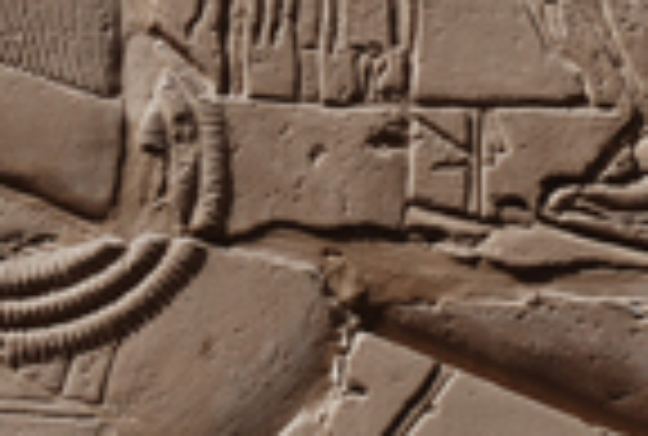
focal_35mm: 182
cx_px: 378
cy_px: 79
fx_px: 3281
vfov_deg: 7.6
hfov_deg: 11.3
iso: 110
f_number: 5.6
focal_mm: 35
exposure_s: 1/125
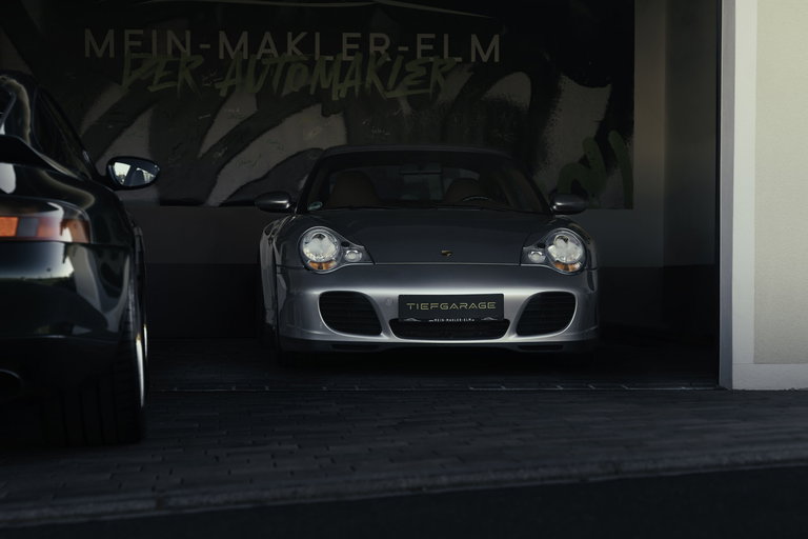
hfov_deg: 19.5
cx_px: 404
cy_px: 270
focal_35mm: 105
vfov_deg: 13.0
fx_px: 2356
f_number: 4
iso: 160
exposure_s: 1/125
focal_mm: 70
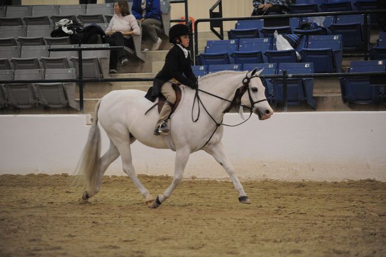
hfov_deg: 13.7
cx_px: 193
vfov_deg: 9.1
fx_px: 1607
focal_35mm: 150
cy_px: 128
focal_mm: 150
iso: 6400
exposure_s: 1/500
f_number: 2.8
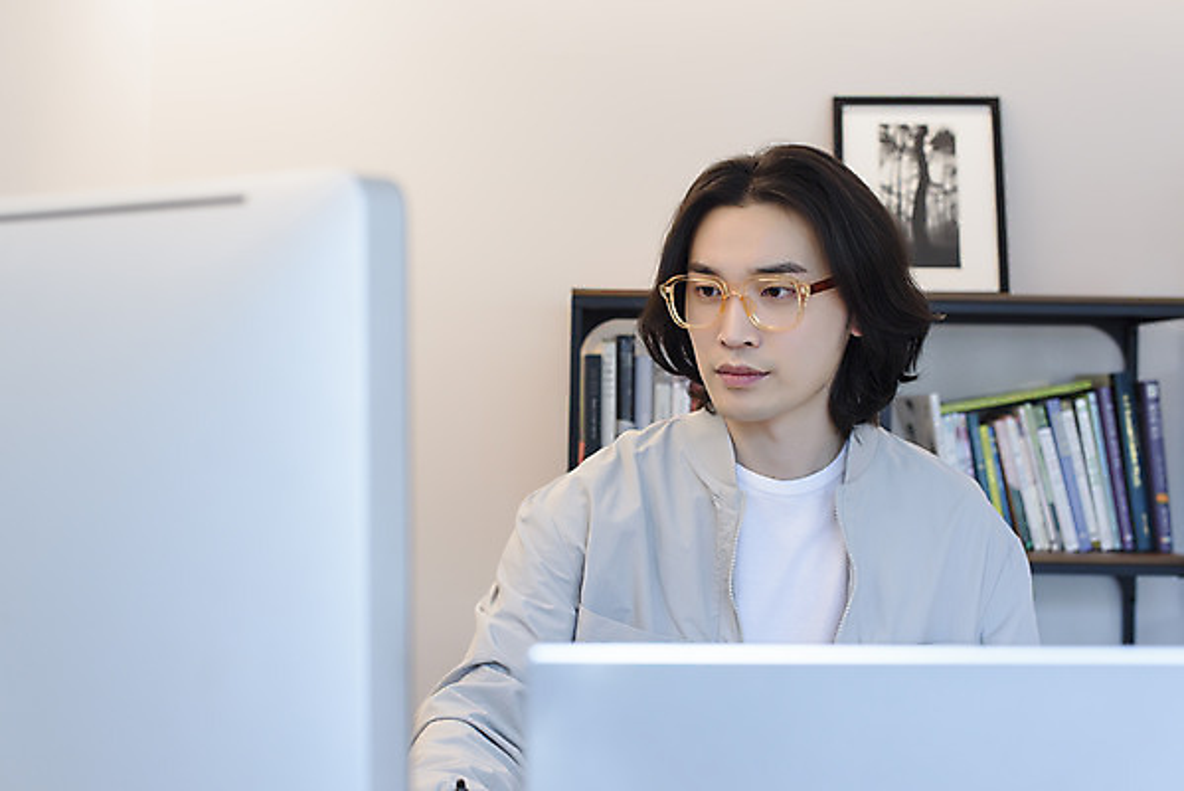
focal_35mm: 50
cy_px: 396
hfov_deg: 39.6
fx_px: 1645
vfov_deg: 27.0
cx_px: 592
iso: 800
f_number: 4.5
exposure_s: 1/125
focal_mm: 50
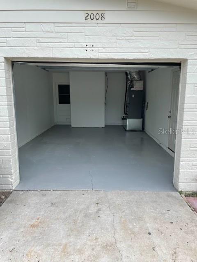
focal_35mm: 26
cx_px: 98
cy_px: 131
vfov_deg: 67.3
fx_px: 197
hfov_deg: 53.1
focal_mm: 4.2
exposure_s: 1/1335
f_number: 1.6
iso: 32
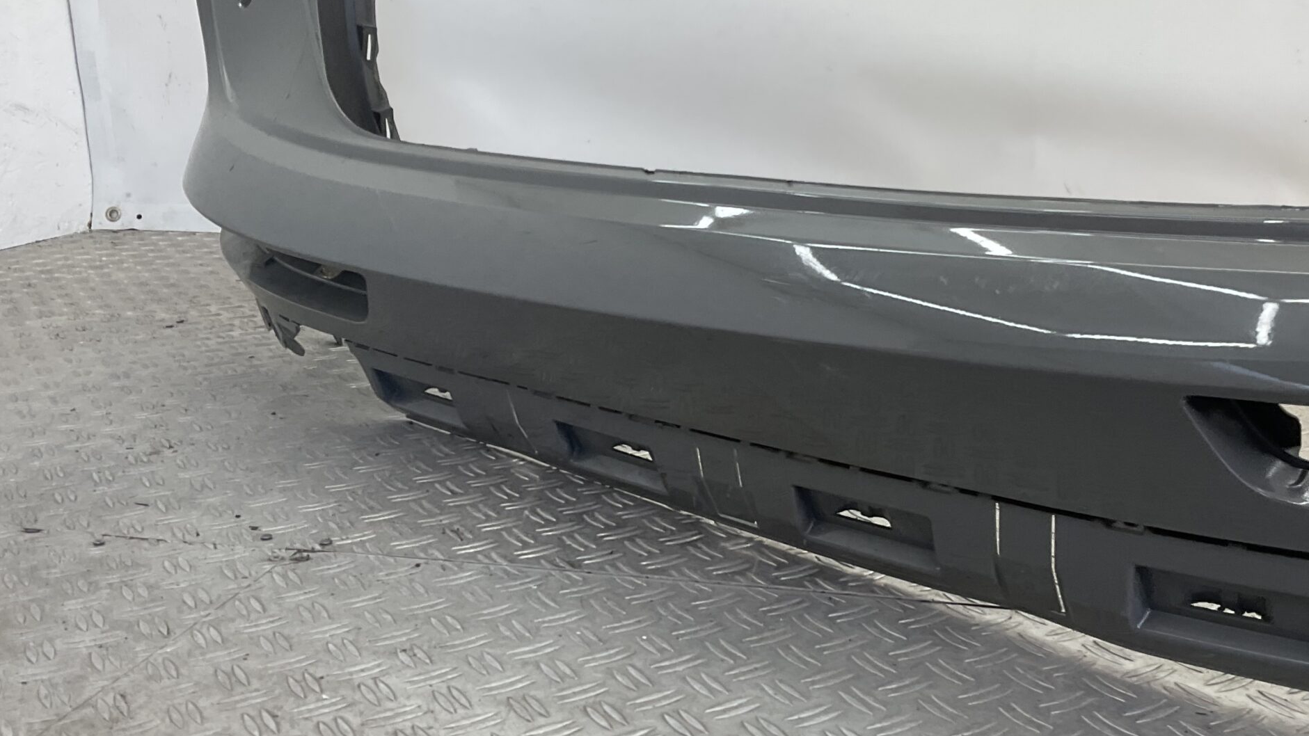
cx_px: 768
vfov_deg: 27.7
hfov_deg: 47.2
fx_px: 1492
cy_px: 385
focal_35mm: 43
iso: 20
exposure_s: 1/120
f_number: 1.8
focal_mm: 3
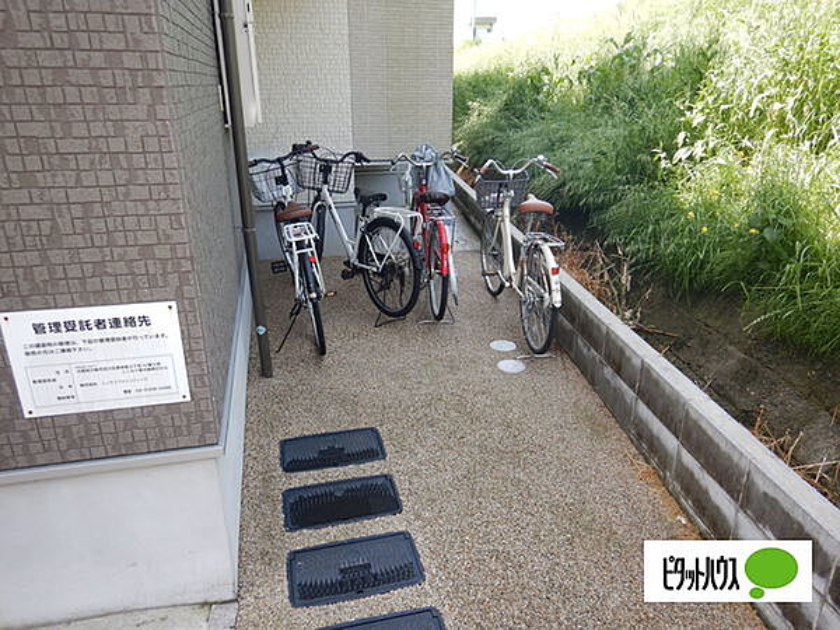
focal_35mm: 24
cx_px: 420
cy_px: 315
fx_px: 582
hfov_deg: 71.6
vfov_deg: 56.8
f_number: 2.8
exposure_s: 1/250
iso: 125
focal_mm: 4.3
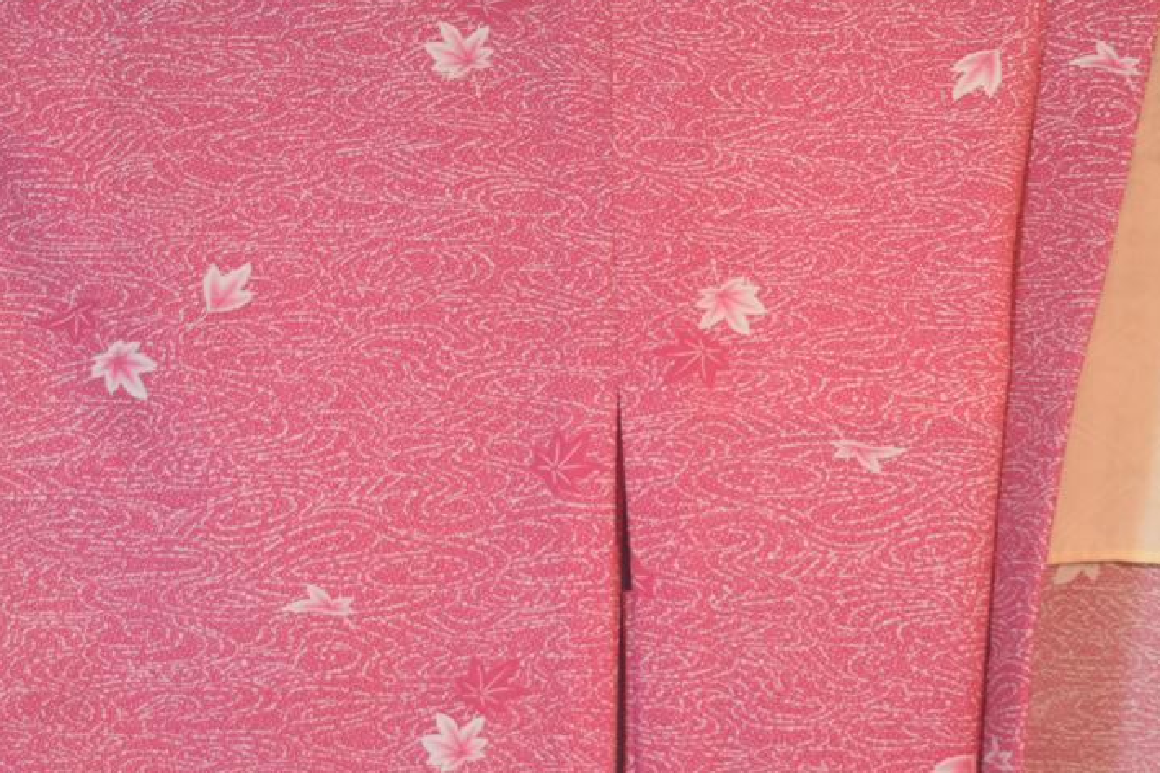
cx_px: 594
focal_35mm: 119
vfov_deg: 11.5
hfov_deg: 17.2
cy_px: 436
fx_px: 3834
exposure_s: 1/60
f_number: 4.8
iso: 500
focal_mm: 52
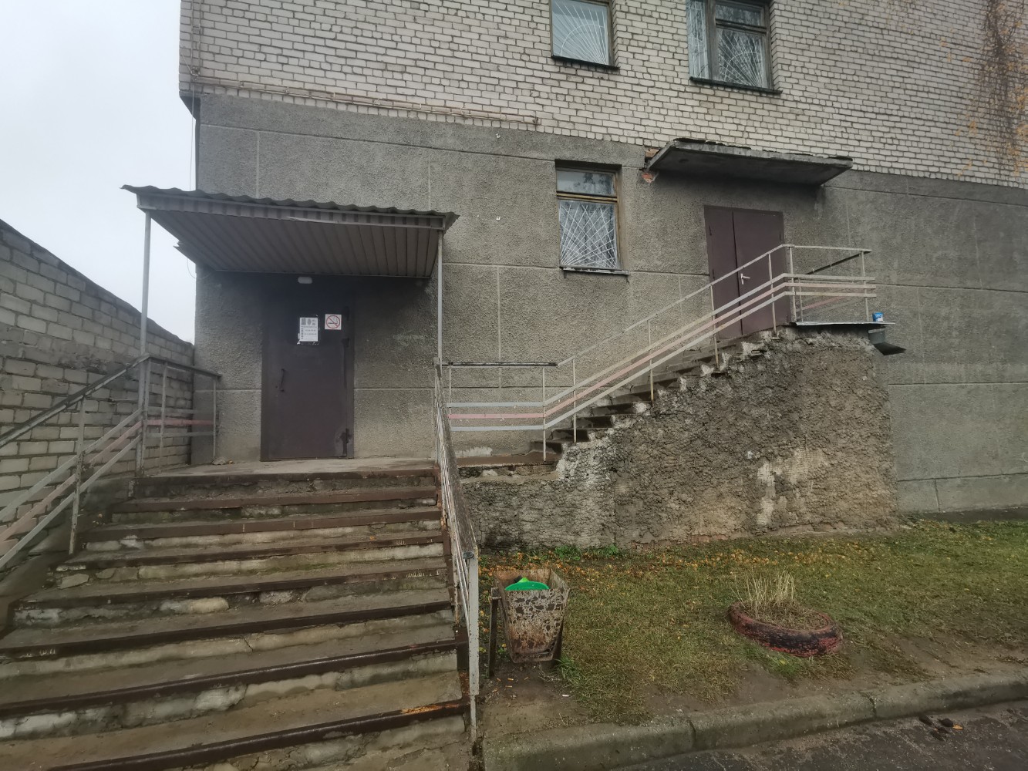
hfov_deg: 91.0
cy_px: 386
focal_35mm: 17
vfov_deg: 74.7
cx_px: 514
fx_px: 505
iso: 50
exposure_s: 1/152
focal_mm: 2.23
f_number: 2.2
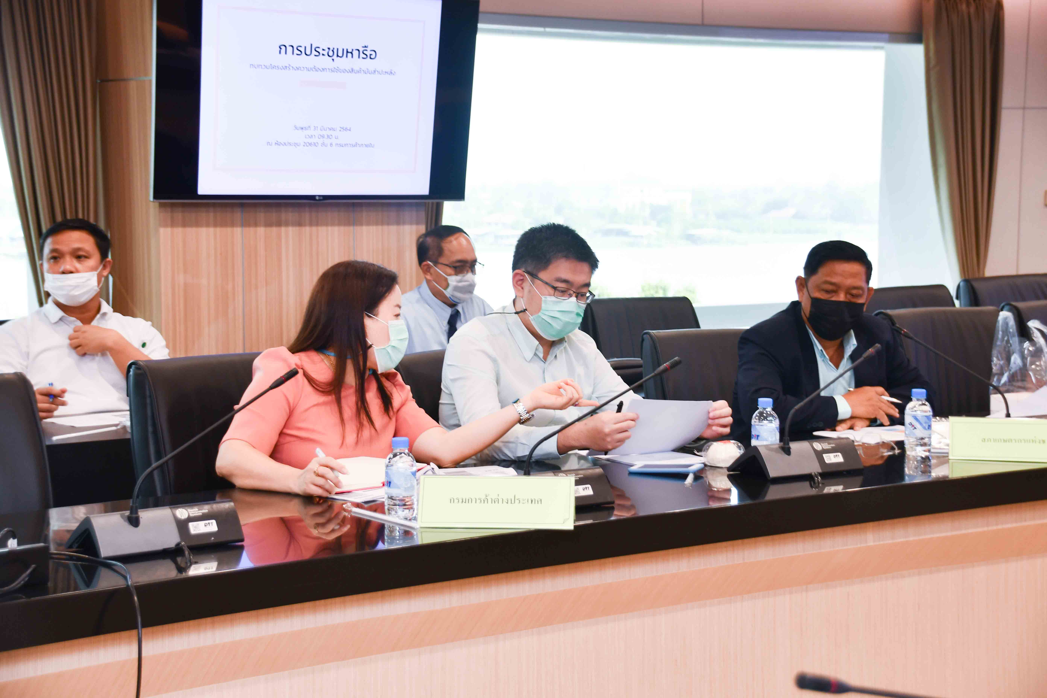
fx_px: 1919
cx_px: 524
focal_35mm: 66
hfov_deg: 30.5
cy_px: 349
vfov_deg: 20.6
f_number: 4.5
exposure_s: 1/60
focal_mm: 44
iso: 280
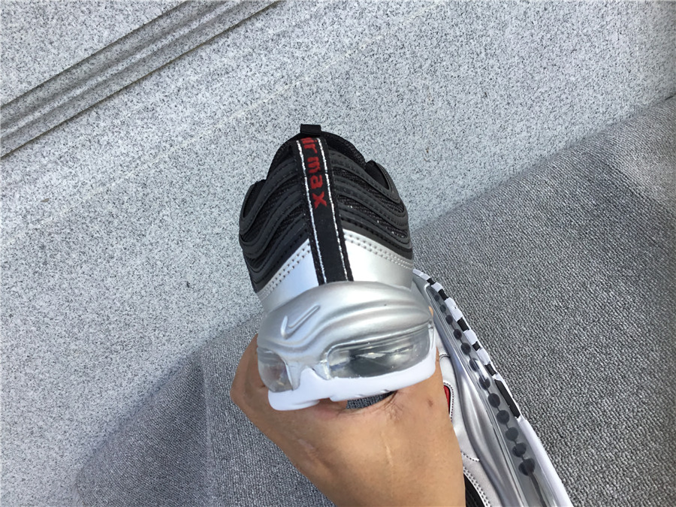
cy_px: 254
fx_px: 605
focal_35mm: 31
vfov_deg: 45.4
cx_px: 338
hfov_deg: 58.4
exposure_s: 1/394
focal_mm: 3.3
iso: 25
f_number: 2.4
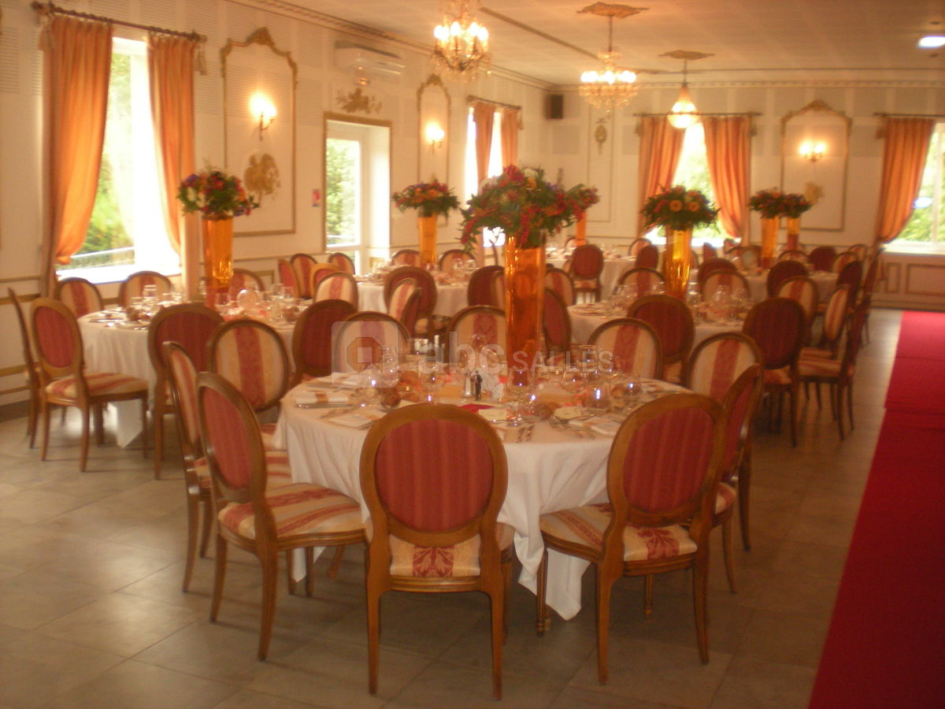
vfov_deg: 37.7
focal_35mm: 38
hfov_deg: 49.0
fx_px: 1037
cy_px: 354
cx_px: 472
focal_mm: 6.3
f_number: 3.1
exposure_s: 1/30
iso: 211
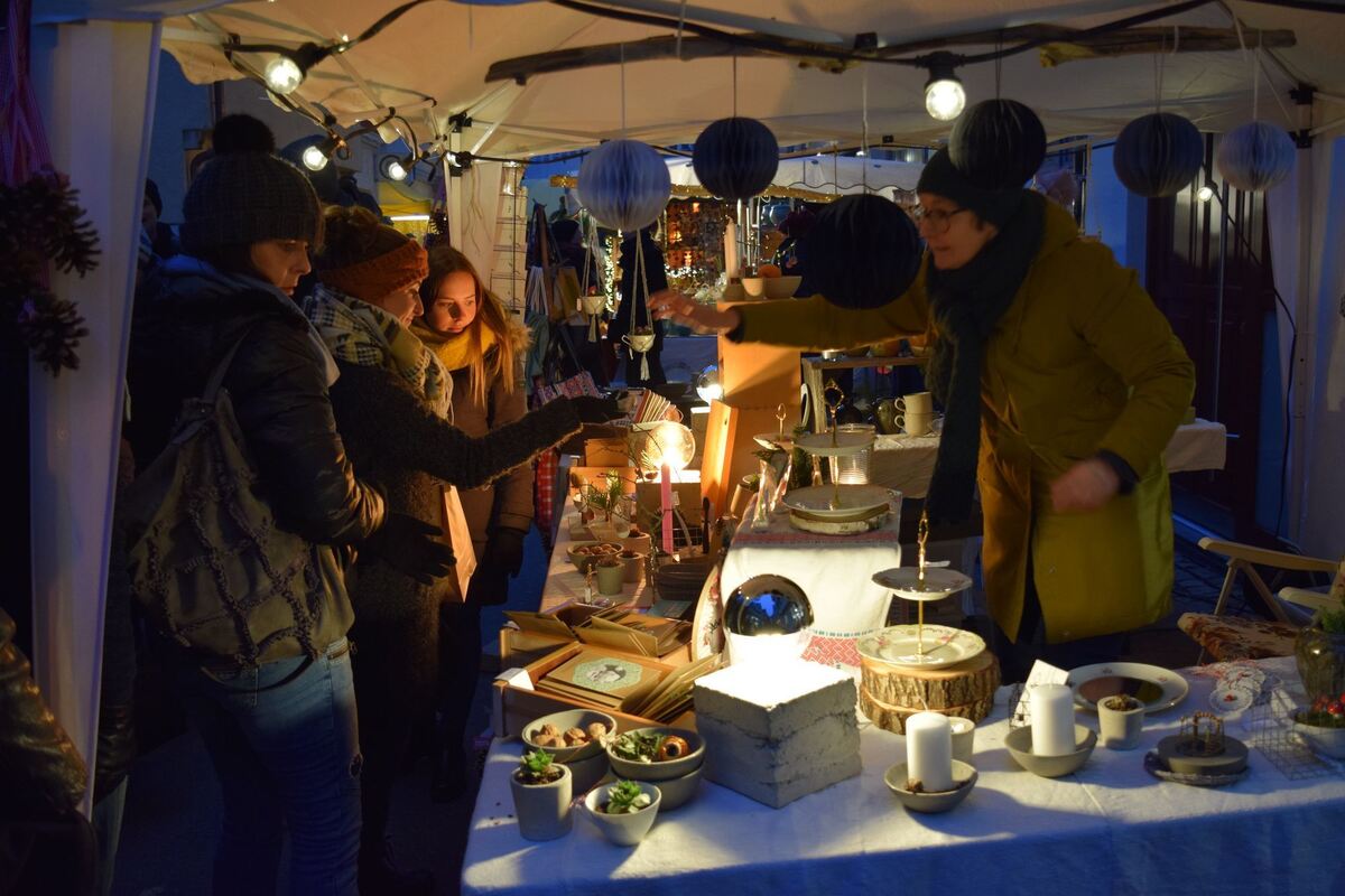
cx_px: 672
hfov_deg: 55.1
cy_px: 448
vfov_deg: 38.4
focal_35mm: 34
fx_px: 1289
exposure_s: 1/60
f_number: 3.8
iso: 800
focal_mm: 23
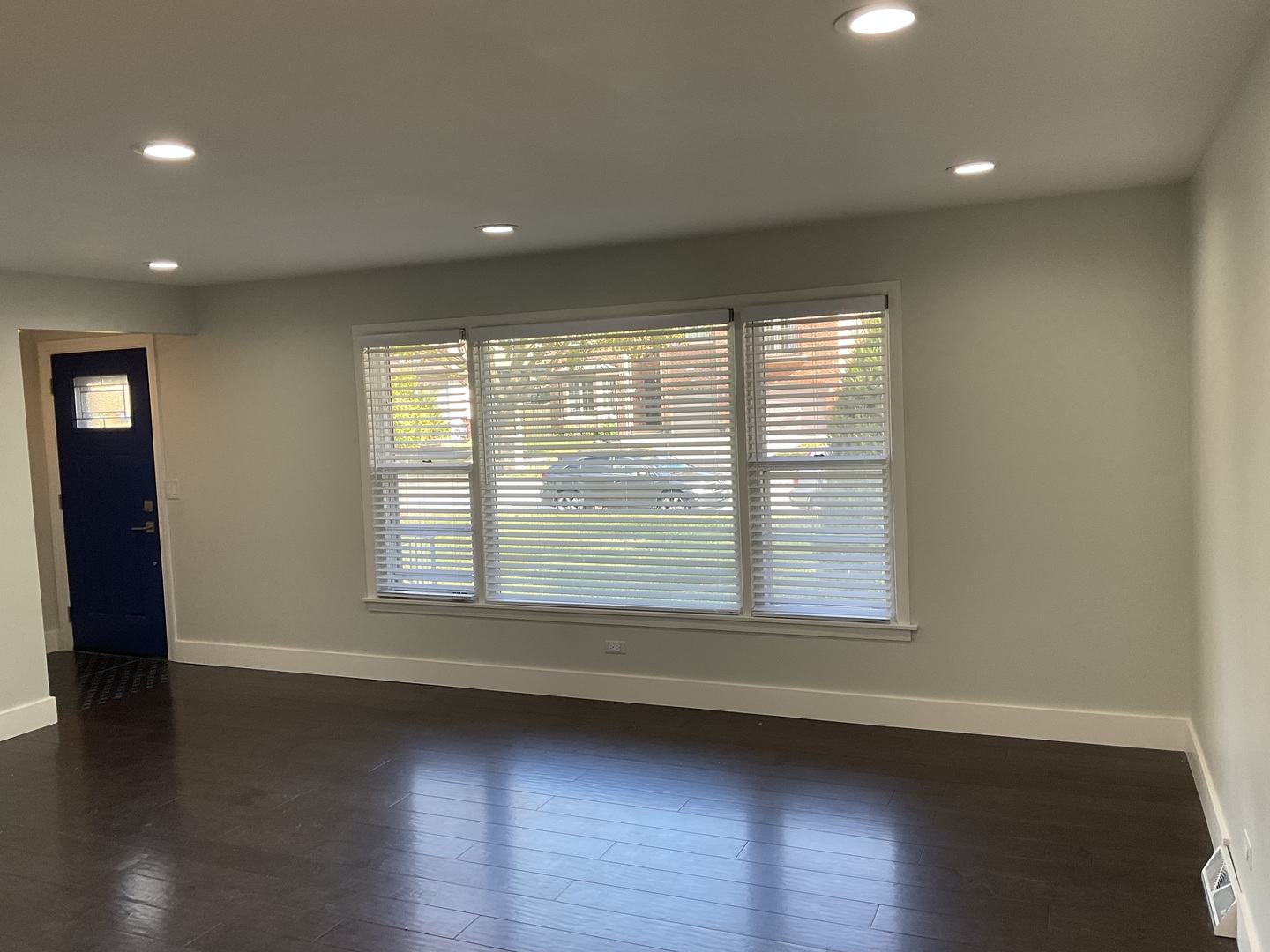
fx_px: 1064
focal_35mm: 29
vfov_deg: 48.2
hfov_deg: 61.7
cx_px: 635
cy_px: 476
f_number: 1.8
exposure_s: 1/120
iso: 50
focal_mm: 3
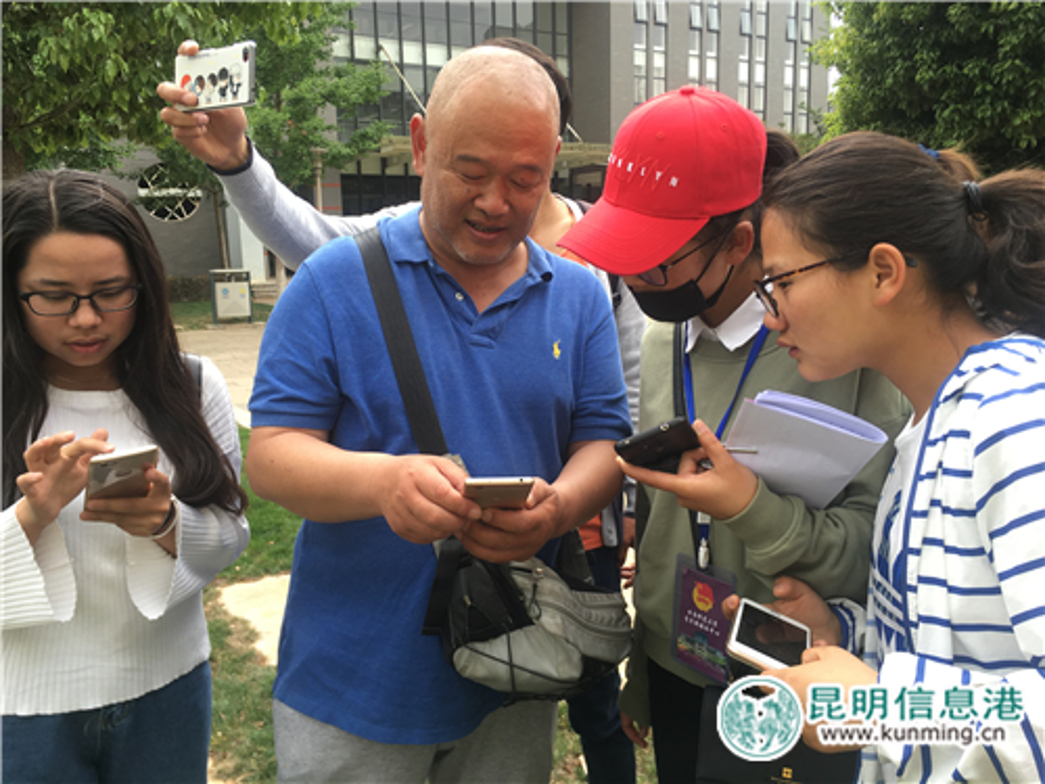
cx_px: 522
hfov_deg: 61.7
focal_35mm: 29
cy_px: 392
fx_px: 875
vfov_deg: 48.2
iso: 25
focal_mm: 4.15
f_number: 2.2
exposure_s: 1/129
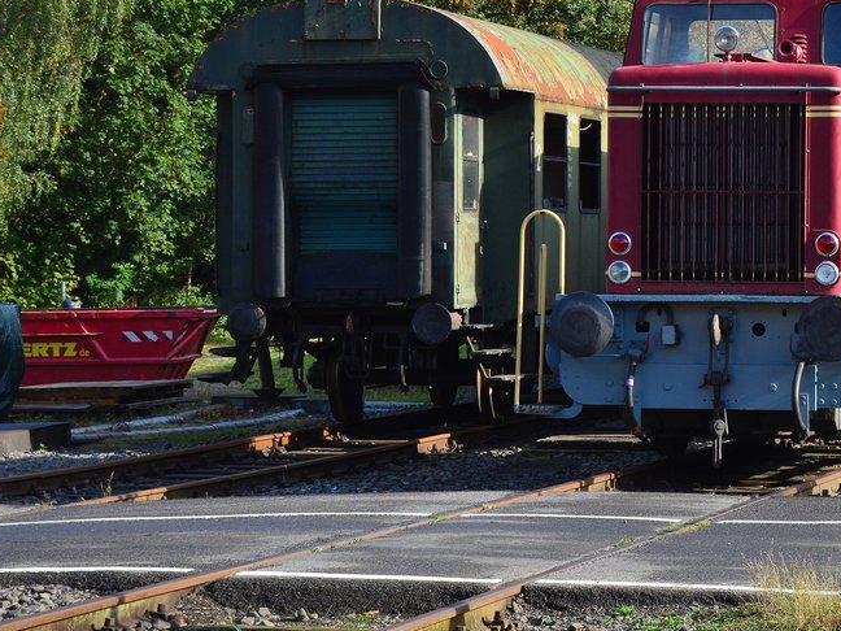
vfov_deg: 10.1
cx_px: 759
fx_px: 3569
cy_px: 113
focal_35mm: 147
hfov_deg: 13.3
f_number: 6.3
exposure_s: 1/640
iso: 250
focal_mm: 55
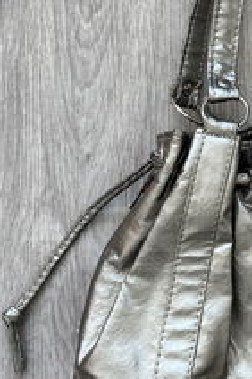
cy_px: 147
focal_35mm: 68
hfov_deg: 19.0
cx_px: 297
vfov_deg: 29.6
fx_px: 715
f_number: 1.6
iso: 64
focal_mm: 5.1
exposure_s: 1/122
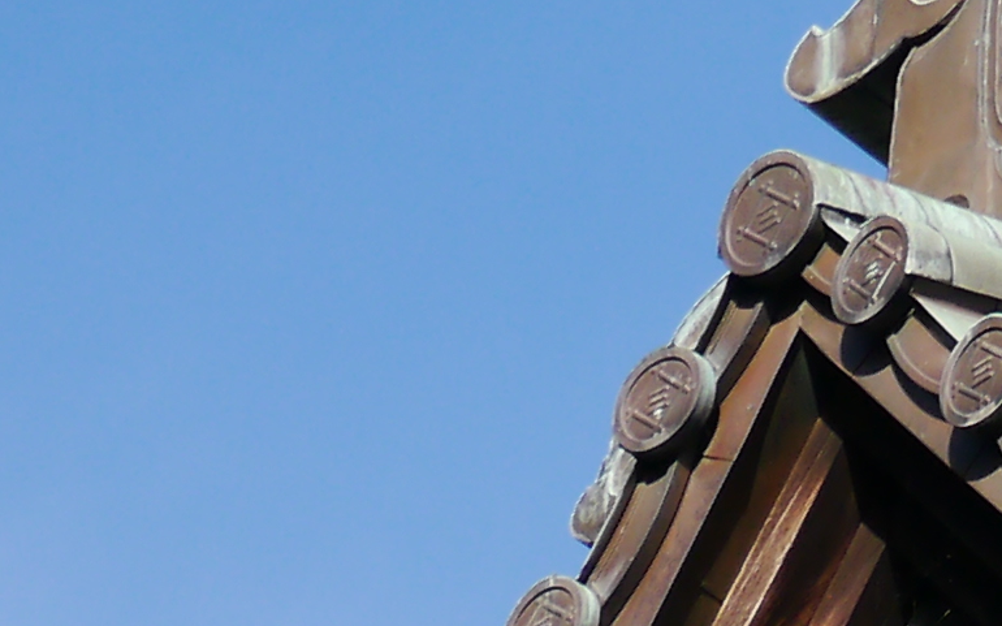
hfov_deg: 3.9
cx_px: 1754
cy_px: 1117
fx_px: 14498
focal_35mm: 531
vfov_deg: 2.5
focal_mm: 42
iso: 160
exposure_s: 1/400
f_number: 5.6
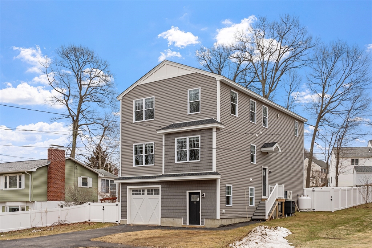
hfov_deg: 50.7
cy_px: 124
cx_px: 186
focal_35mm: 38
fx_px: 393
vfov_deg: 35.1
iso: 100
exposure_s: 1/200
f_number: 8
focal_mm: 38
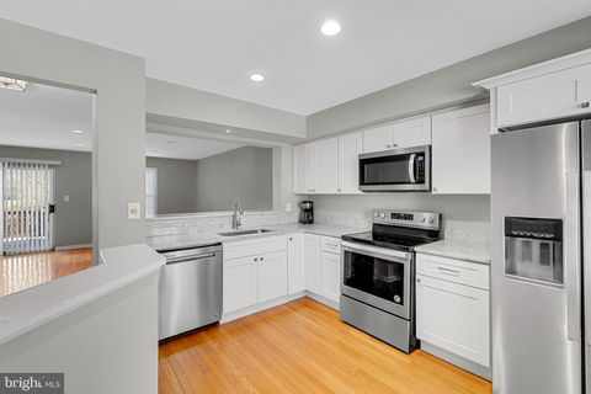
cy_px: 197
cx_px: 296
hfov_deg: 100.4
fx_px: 246
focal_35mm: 15
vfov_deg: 77.3
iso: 400
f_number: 10
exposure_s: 2
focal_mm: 10
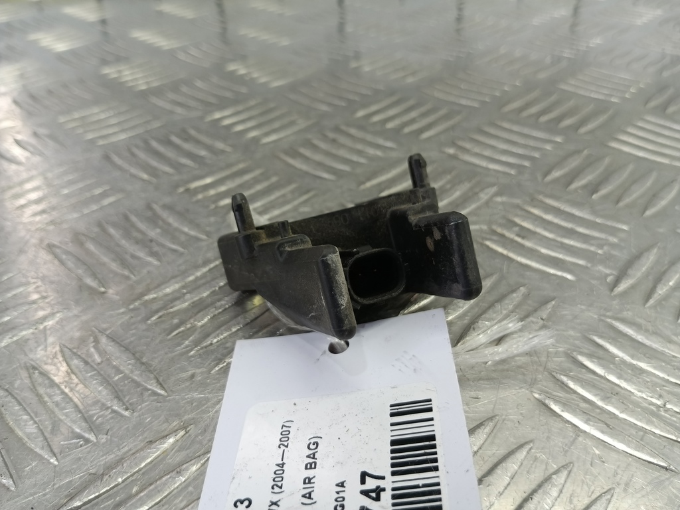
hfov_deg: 65.3
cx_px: 340
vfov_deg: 51.4
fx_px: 530
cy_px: 255
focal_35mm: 27
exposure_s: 1/50
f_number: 1.6
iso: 113
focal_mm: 4.11
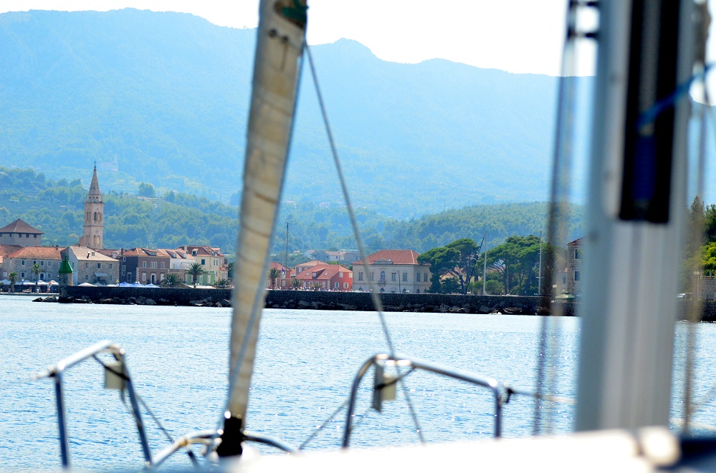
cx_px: 358
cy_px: 236
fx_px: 2083
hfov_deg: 19.5
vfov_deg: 13.0
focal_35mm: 105
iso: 1250
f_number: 4.5
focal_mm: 70
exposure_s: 1/8000
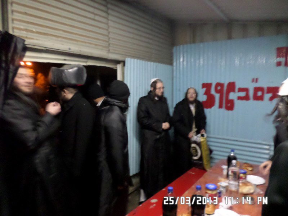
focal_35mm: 25
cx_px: 144
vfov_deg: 54.9
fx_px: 208
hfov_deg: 69.4
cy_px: 108
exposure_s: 1/8
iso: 640
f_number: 2.5
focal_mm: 4.5
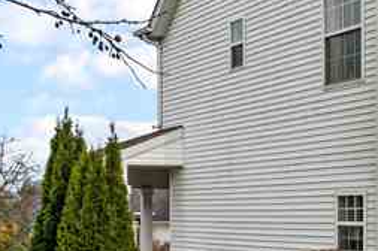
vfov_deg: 16.2
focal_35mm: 84
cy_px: 201
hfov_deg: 22.0
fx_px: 876
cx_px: 487
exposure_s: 1/400
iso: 250
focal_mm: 16.5
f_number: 9
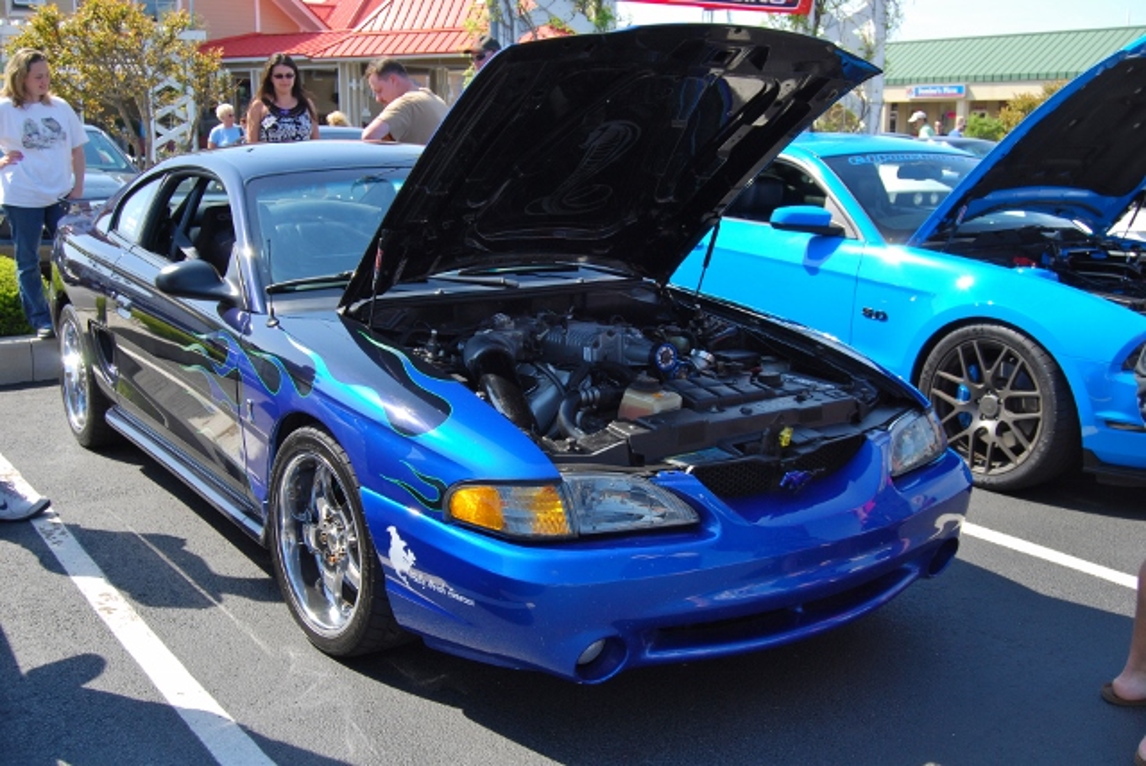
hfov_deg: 49.5
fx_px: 1243
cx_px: 573
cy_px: 383
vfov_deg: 34.3
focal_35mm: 39
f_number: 7.1
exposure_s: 1/200
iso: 200
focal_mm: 26
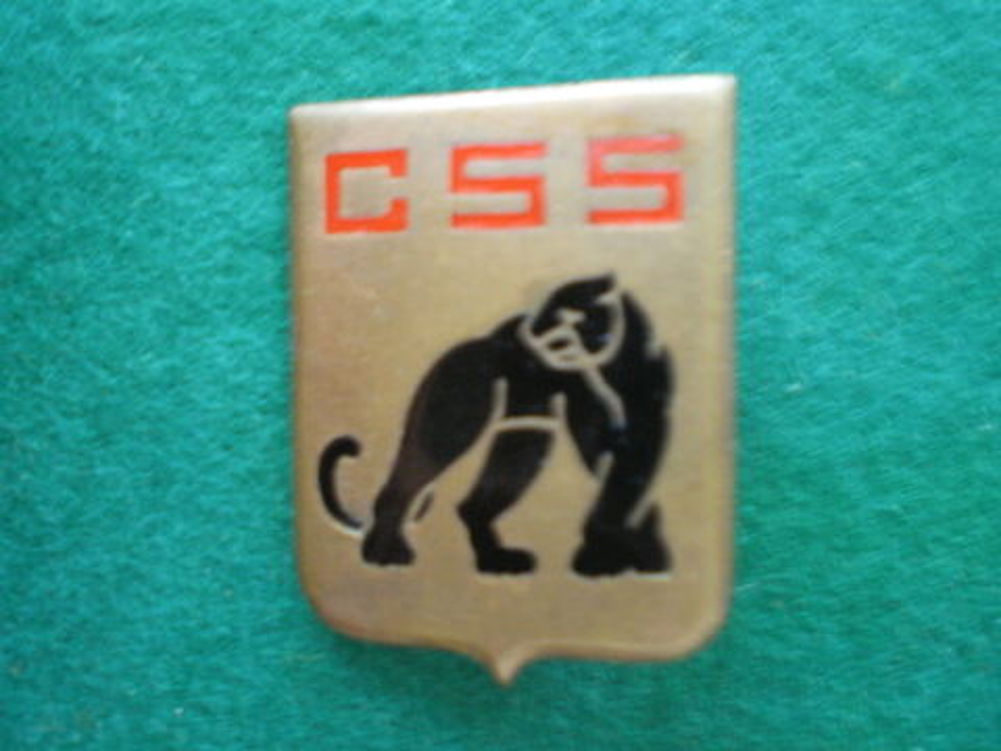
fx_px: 1099
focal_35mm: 38
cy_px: 376
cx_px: 500
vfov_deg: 37.7
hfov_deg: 49.0
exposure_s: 1/6
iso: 400
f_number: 3.1
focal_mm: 6.3
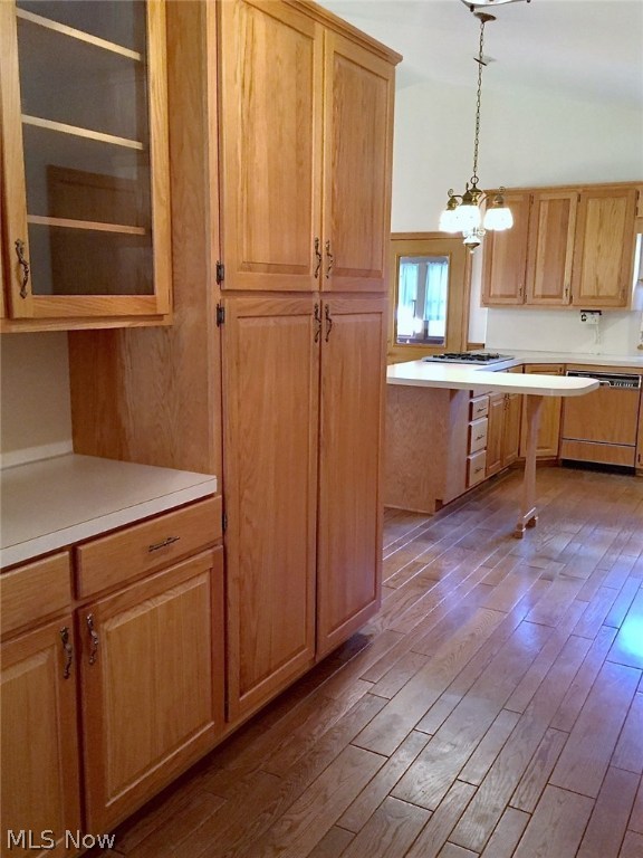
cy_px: 429
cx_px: 322
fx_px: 718
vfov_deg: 61.7
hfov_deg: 48.2
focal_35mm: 29
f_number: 2.2
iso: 250
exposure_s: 1/20
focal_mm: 4.15
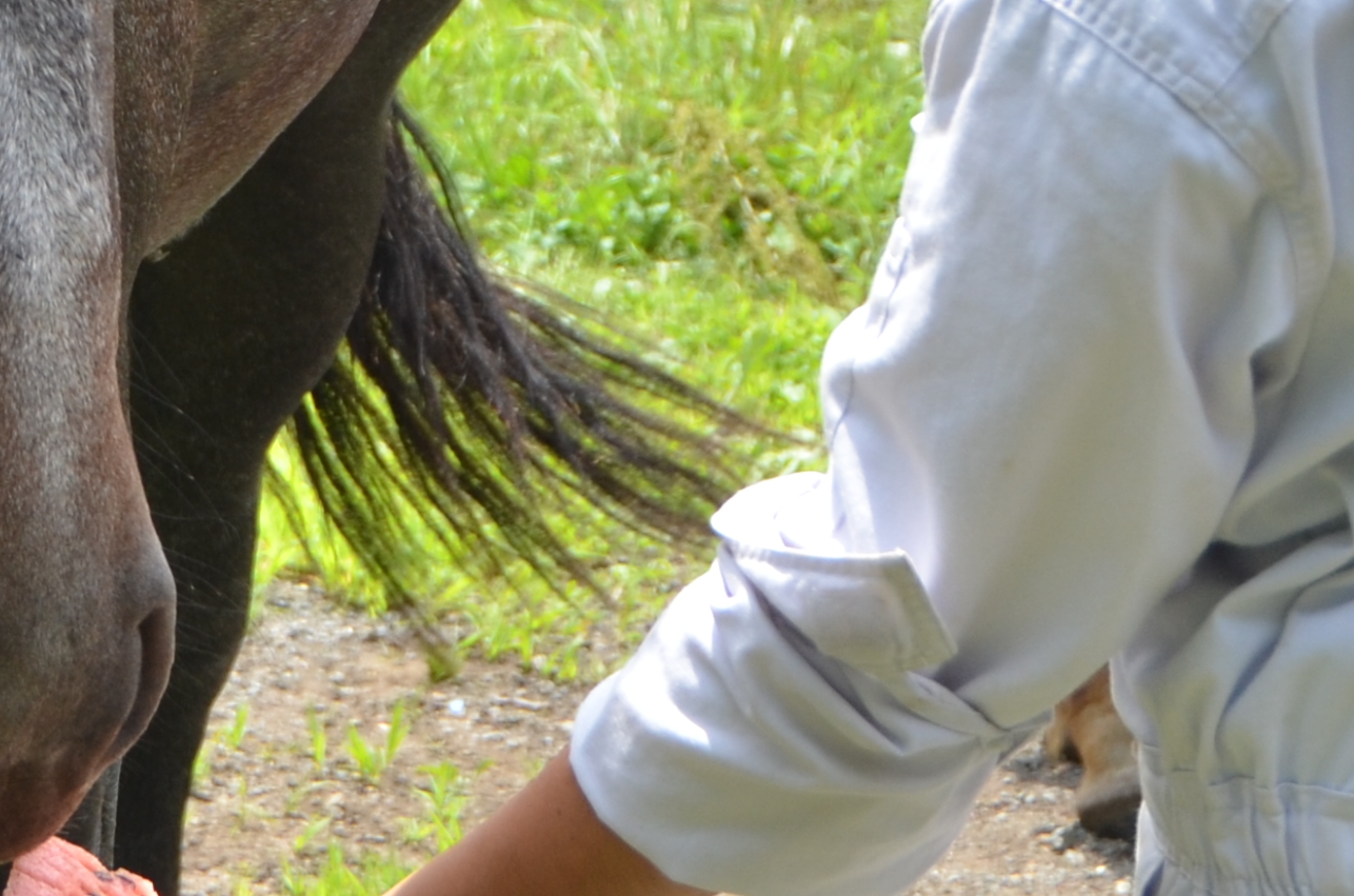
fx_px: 6904
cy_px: -134
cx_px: 81
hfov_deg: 11.1
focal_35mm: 184
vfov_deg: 7.4
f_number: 6.3
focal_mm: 32
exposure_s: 1/640
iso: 220
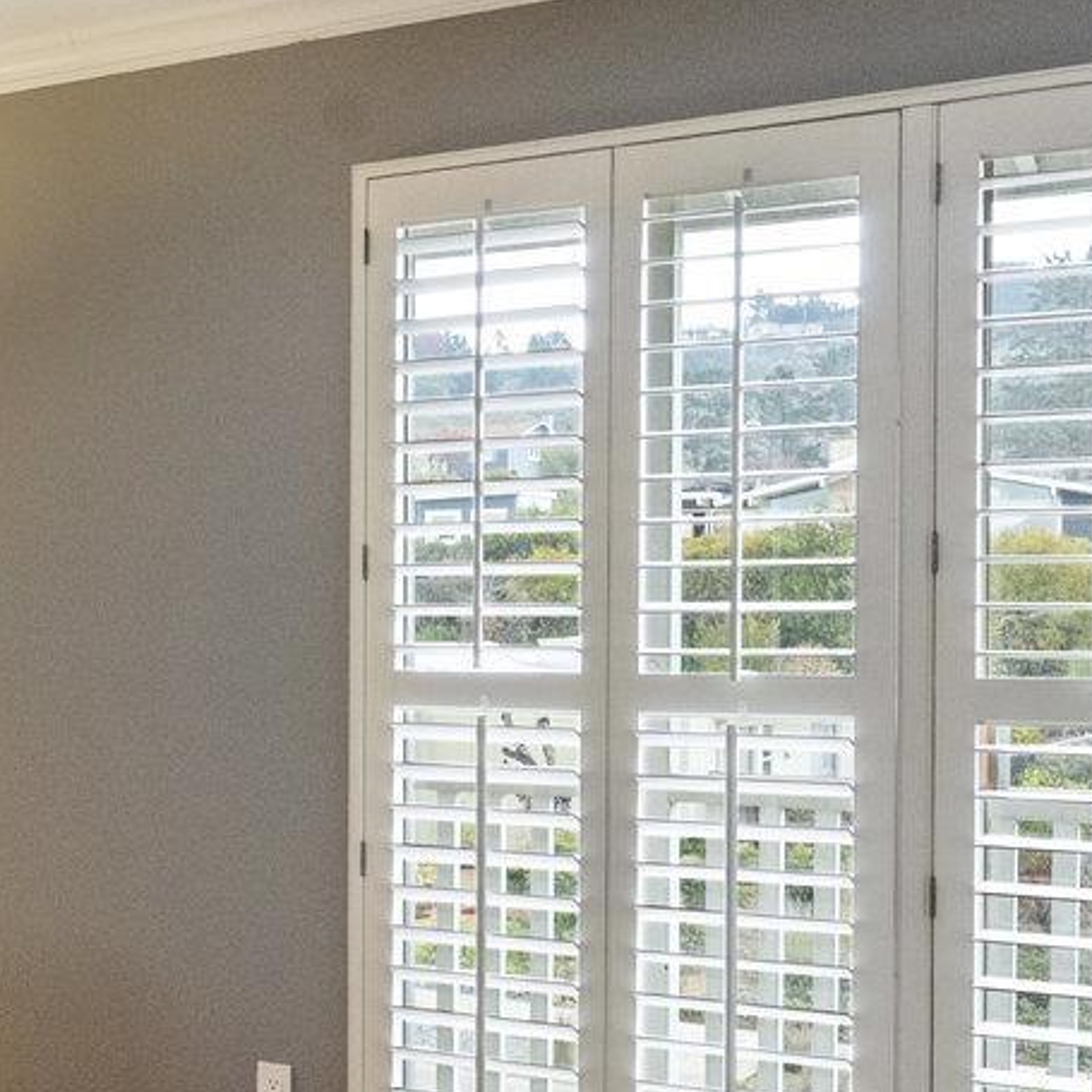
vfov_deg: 27.7
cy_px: 833
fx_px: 2177
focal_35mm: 61
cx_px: -485
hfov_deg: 23.4
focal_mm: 17
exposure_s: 1/6
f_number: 8
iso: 3200
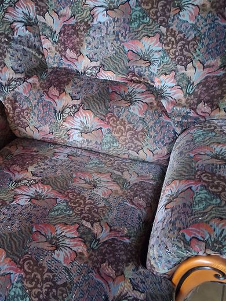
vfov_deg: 38.2
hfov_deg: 28.8
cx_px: 68
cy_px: 152
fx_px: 435
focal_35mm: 50
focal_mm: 3.98
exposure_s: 1/25
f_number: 1.8
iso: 640
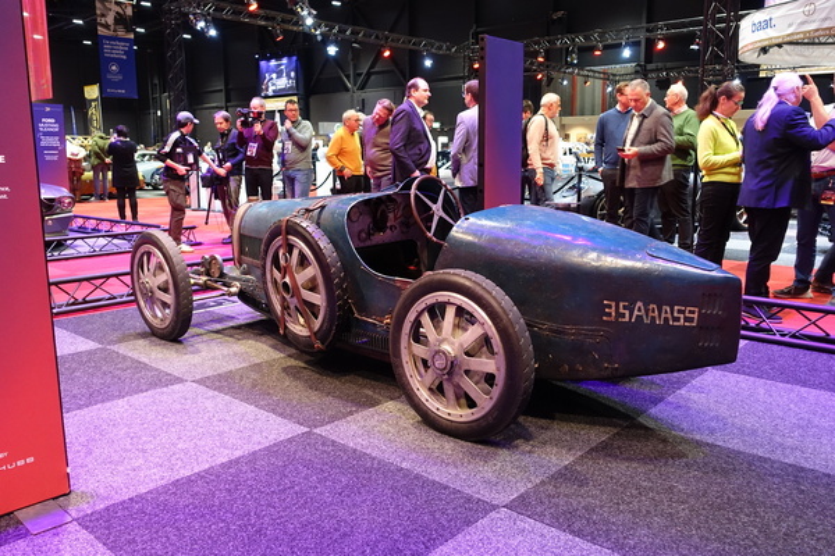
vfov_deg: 43.6
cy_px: 278
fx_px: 696
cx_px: 418
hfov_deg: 61.9
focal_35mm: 30
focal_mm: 10.89
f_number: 2.5
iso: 640
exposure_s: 1/30
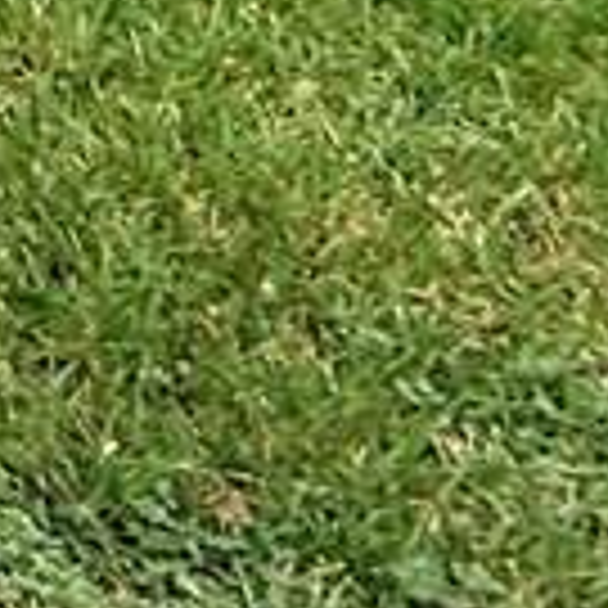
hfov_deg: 9.5
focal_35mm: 117
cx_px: -1459
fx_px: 2325
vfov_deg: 9.6
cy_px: -1441
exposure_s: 1/1368
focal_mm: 2.22
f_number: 2.2
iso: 64
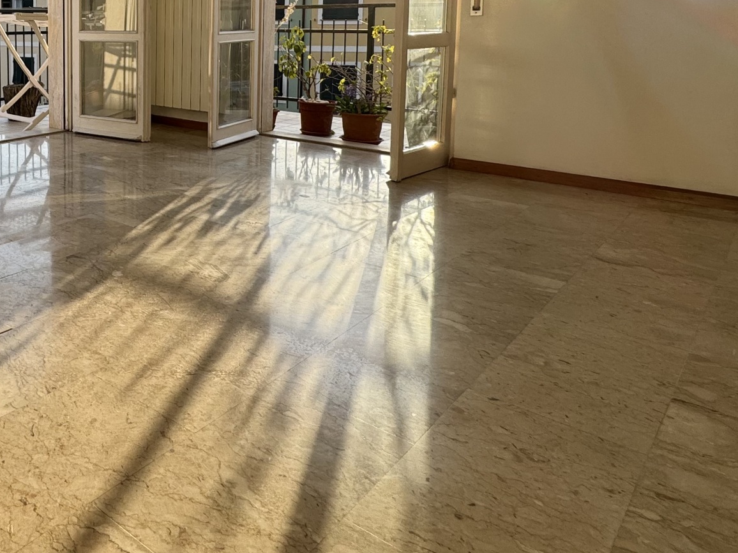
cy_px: 78
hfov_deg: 49.4
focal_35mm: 31
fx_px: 661
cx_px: 26
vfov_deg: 42.5
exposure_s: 1/522
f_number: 2.2
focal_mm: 2.22
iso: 40
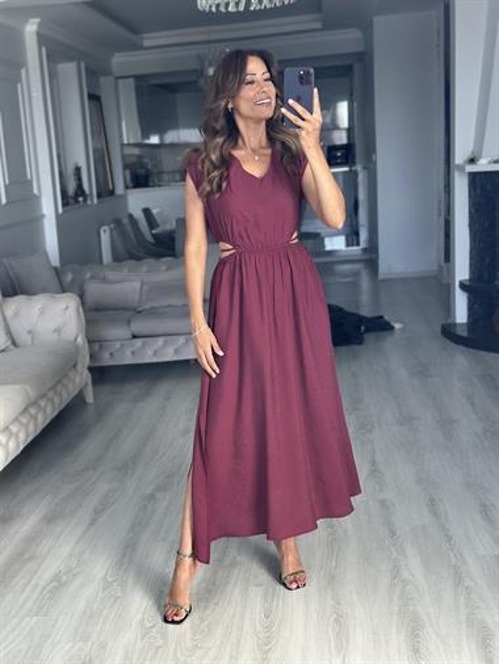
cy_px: 332
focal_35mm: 48
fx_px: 922
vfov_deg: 39.6
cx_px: 250
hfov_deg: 30.3
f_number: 1.78
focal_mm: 6.86
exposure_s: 1/140
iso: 125
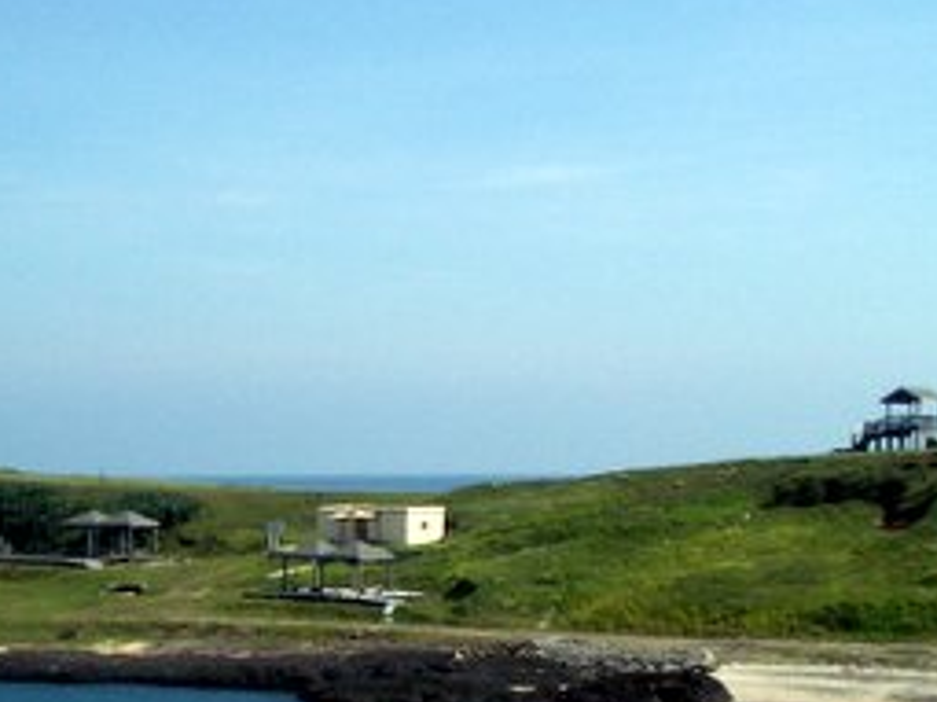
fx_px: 2381
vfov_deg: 16.7
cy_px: 463
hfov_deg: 22.3
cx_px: 452
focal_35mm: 88
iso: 50
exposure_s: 1/800
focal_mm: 5.8
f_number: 4.3
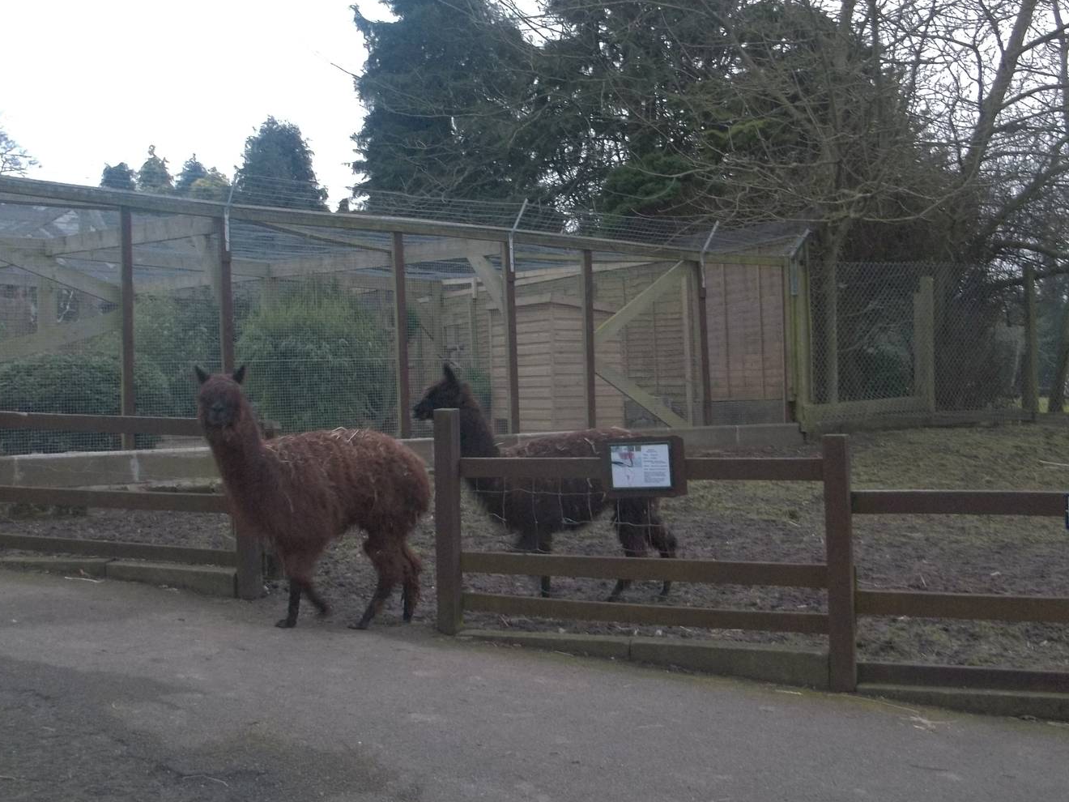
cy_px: 361
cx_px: 460
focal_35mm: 40
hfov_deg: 46.7
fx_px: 1235
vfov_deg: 35.9
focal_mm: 5.9
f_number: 3.3
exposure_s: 1/25
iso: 160
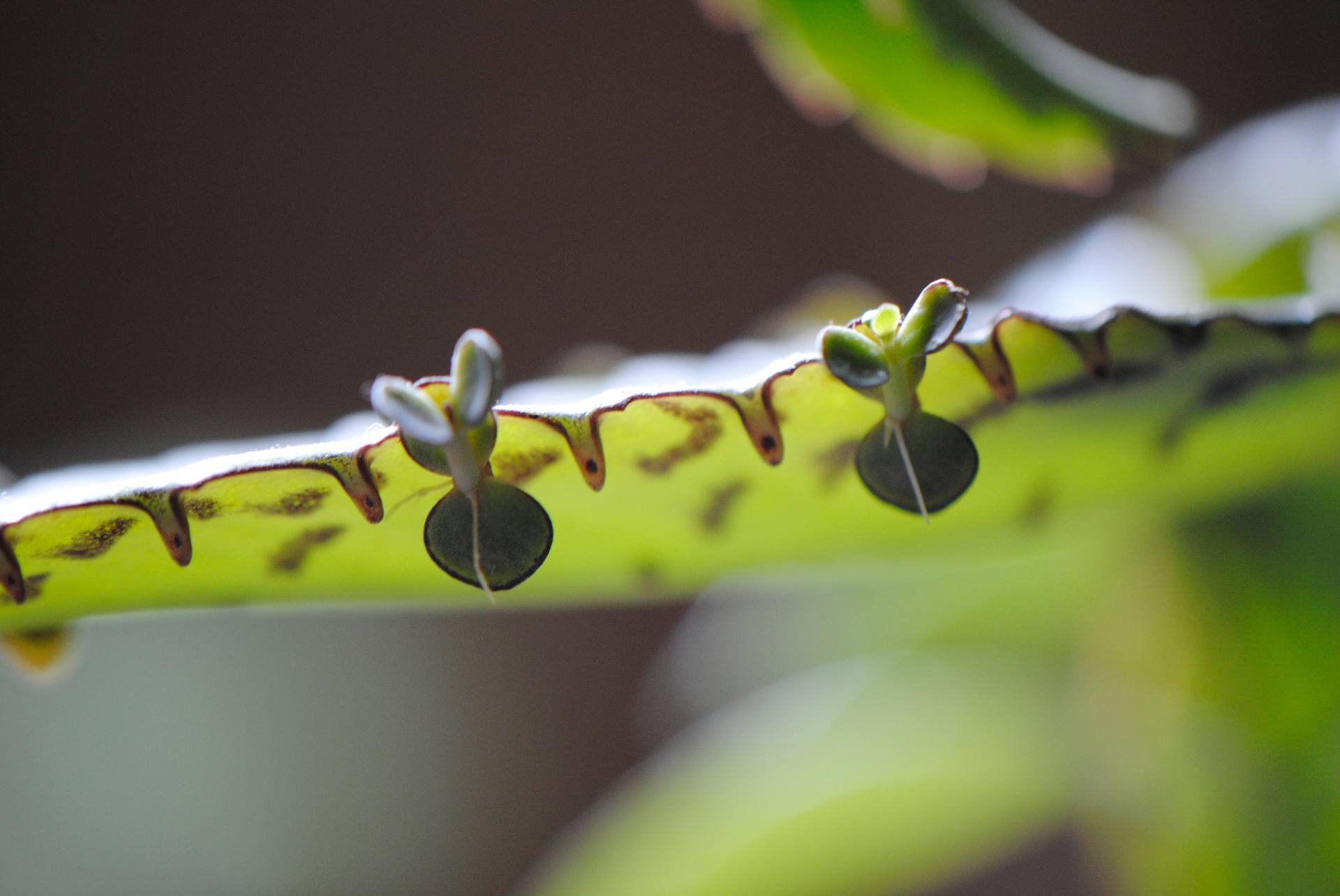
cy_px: 448
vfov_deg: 10.8
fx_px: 4751
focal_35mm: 128
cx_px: 670
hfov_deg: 16.1
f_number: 4
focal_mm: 85
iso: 400
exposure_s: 1/50
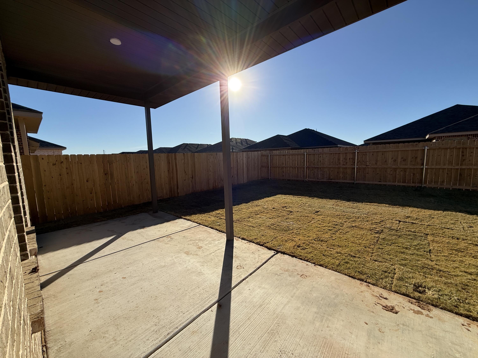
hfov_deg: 102.1
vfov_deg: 85.7
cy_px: 179
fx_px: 193
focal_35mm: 14
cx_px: 239
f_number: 2.2
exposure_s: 1/2717
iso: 50
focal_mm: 2.22
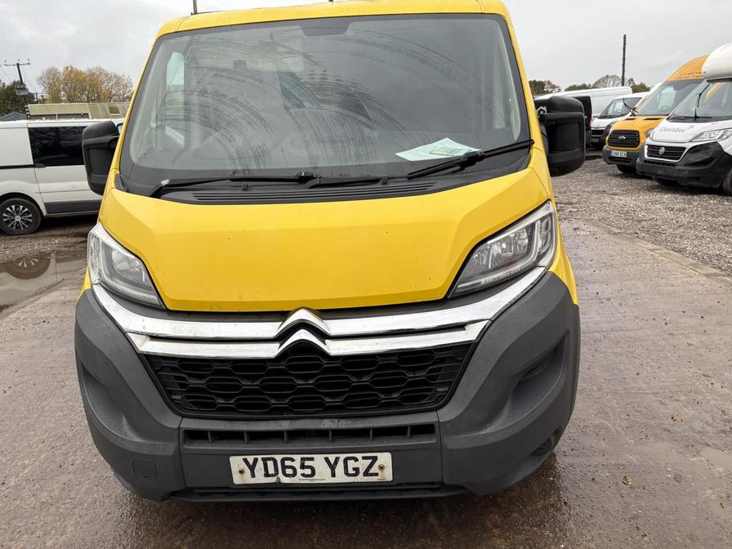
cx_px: 366
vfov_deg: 53.1
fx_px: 550
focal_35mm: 26
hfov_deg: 67.3
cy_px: 274
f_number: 1.6
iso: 50
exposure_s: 1/618
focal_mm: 5.96
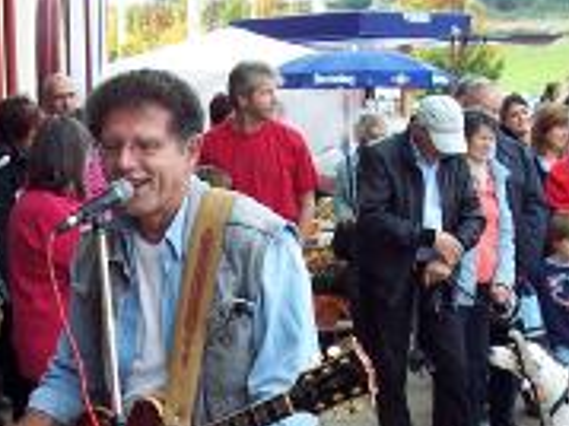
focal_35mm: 109
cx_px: 111
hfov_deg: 17.9
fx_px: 1790
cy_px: 488
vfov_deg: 13.3
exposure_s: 1/180
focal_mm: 8
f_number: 3.4
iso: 100
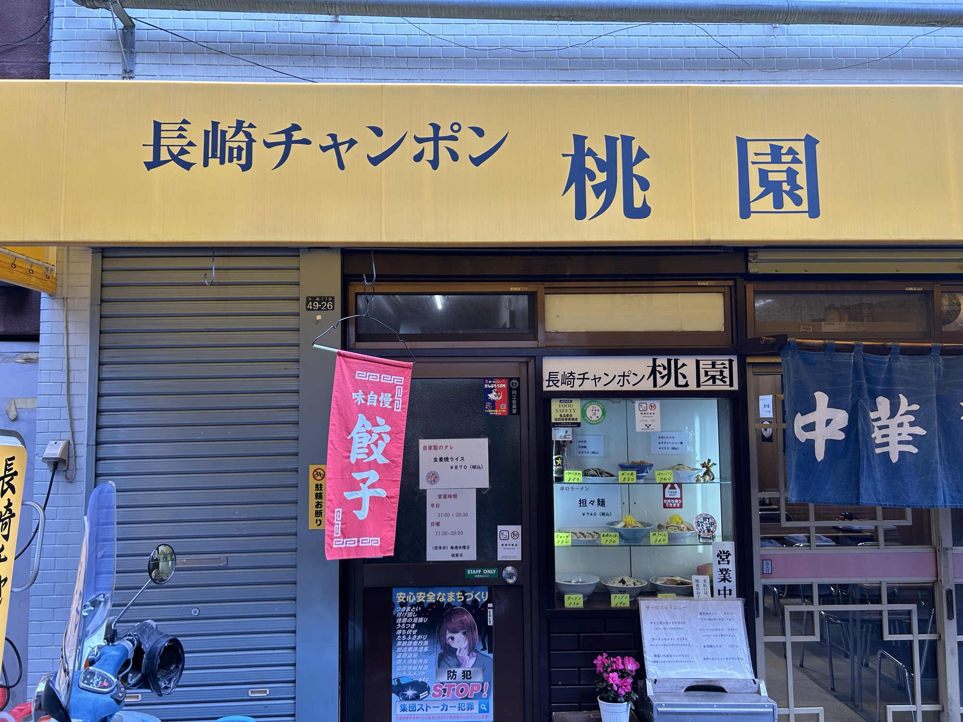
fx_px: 723
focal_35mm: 26
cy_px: 361
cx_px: 482
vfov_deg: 53.1
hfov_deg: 67.3
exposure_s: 1/120
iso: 32
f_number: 1.5
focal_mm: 5.7
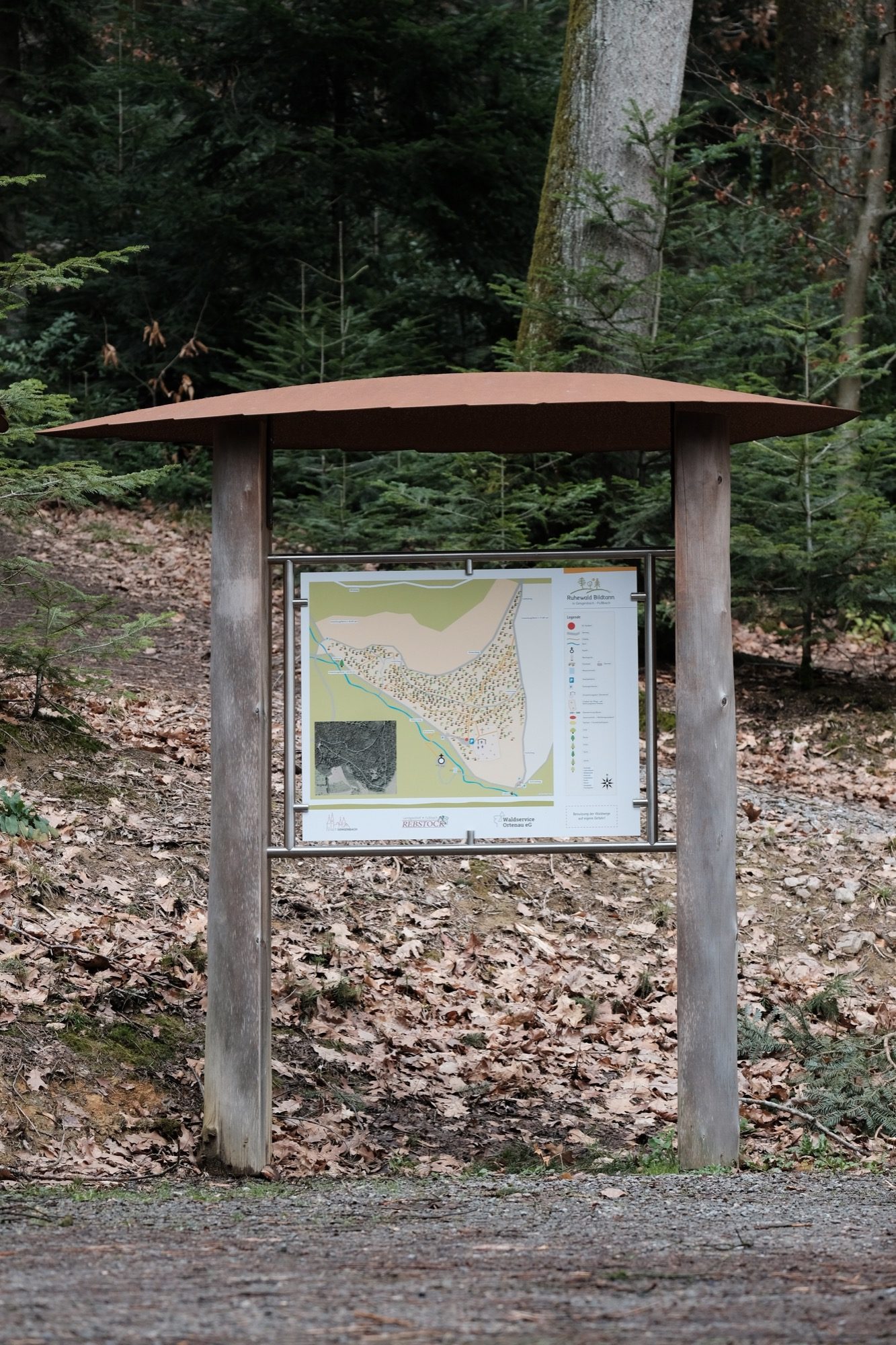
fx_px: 5601
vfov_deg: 13.7
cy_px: 672
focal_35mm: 150
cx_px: 448
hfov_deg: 9.1
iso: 400
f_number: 5.6
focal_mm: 100
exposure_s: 1/125
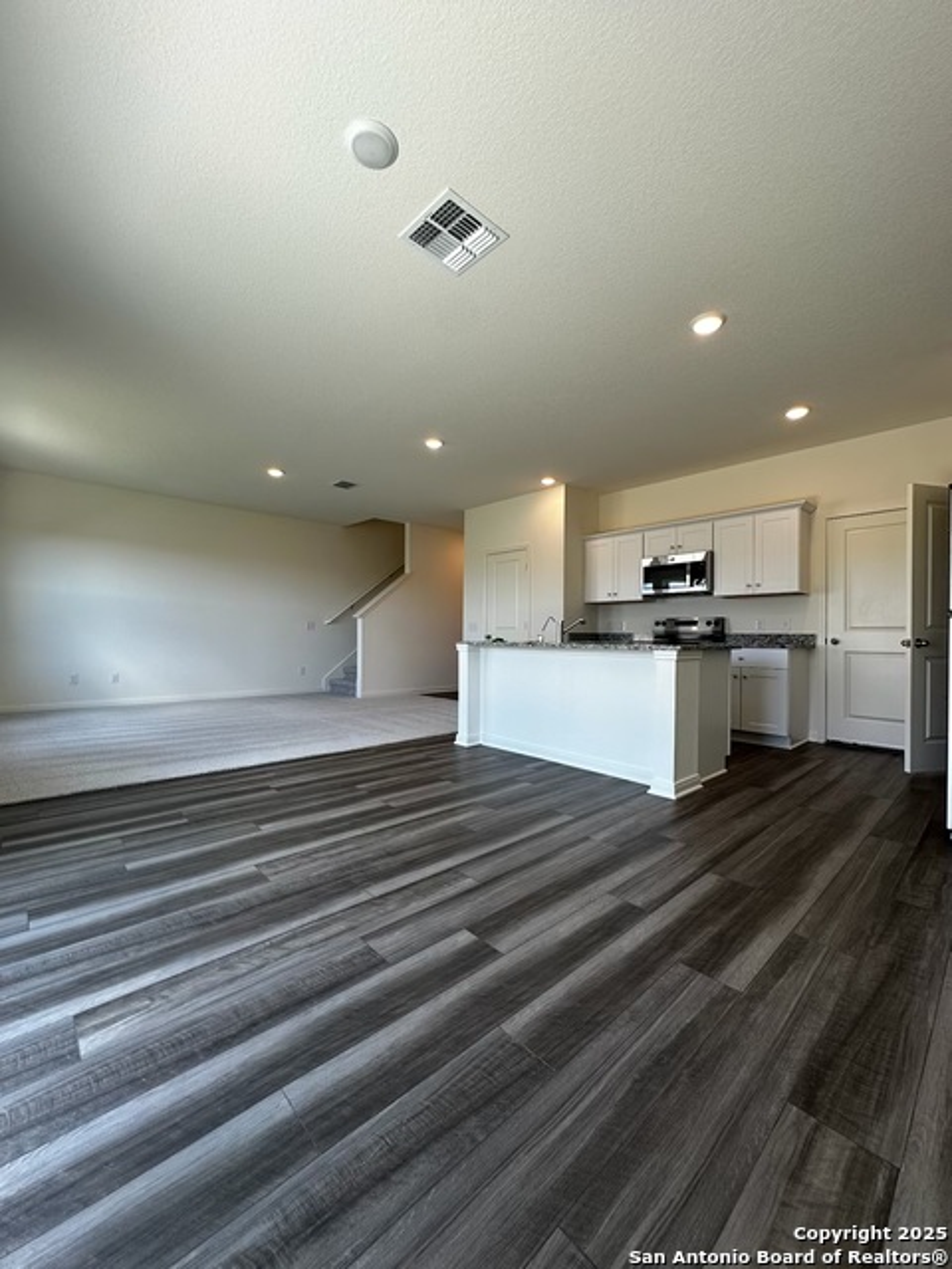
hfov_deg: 85.7
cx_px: 476
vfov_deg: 102.1
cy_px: 634
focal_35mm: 14
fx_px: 513
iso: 50
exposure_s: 1/99
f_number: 2.2
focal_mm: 2.22
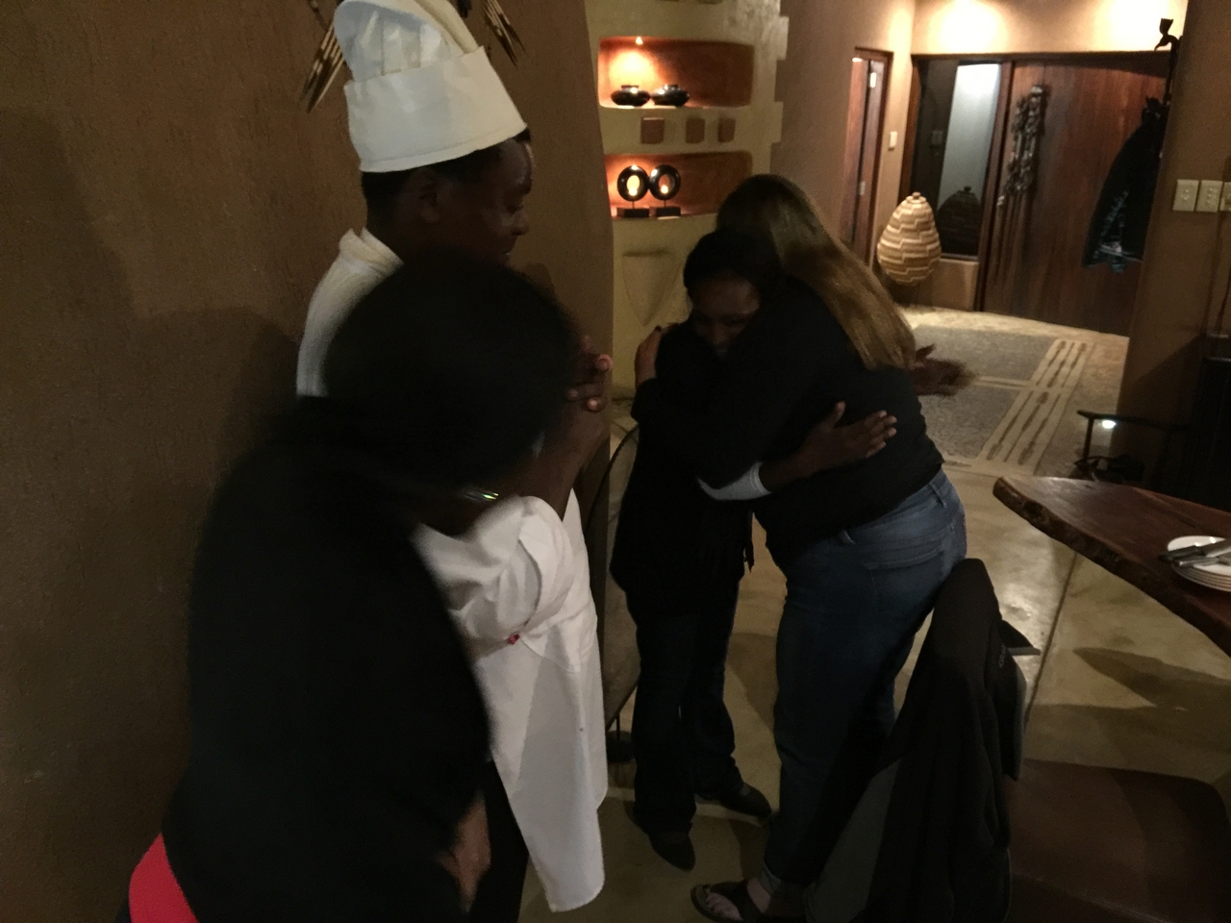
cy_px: 462
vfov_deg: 48.2
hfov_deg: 61.7
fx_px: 1031
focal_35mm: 29
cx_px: 616
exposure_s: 1/4
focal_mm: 4.15
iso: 200
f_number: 2.2
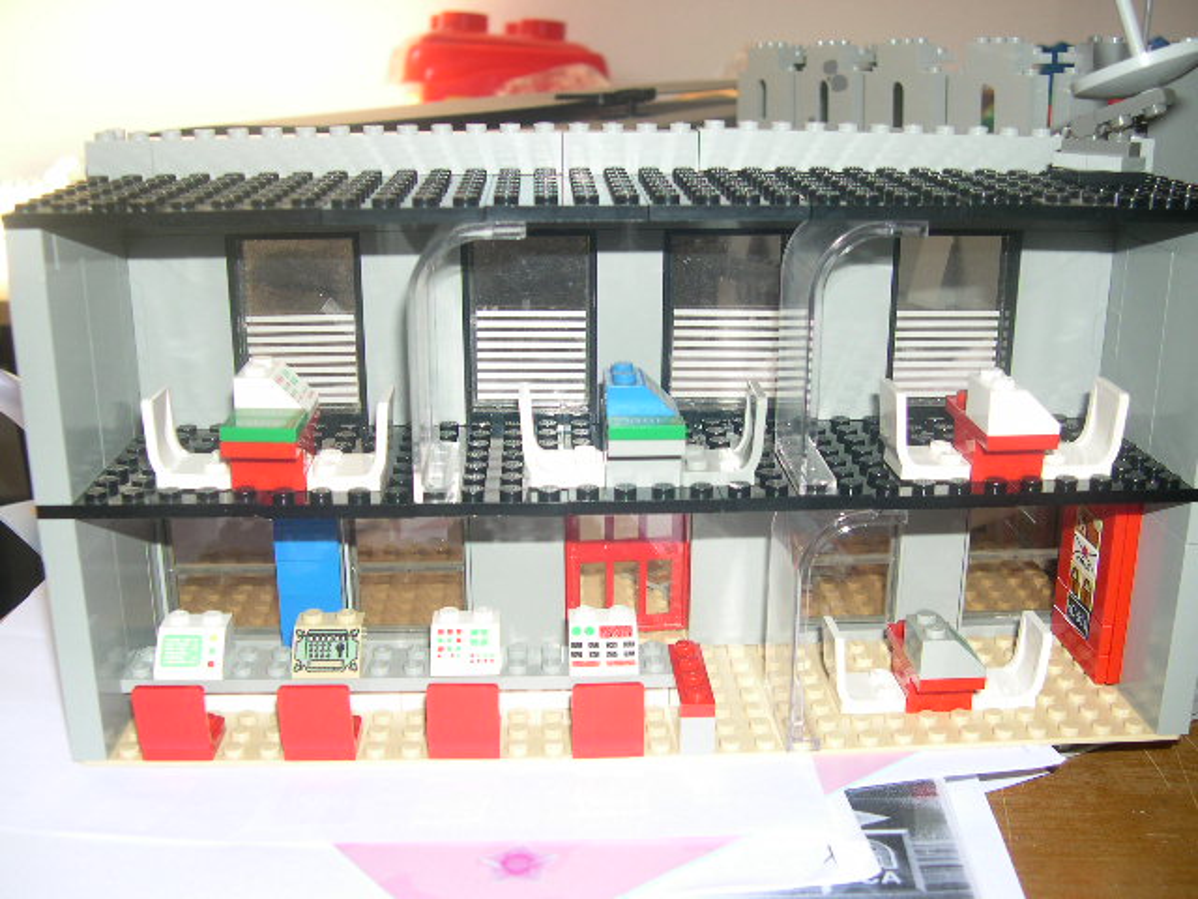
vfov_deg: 37.7
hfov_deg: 49.0
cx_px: 599
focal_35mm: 38
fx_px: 1315
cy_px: 450
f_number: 2.8
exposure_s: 1/60
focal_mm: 8
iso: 100
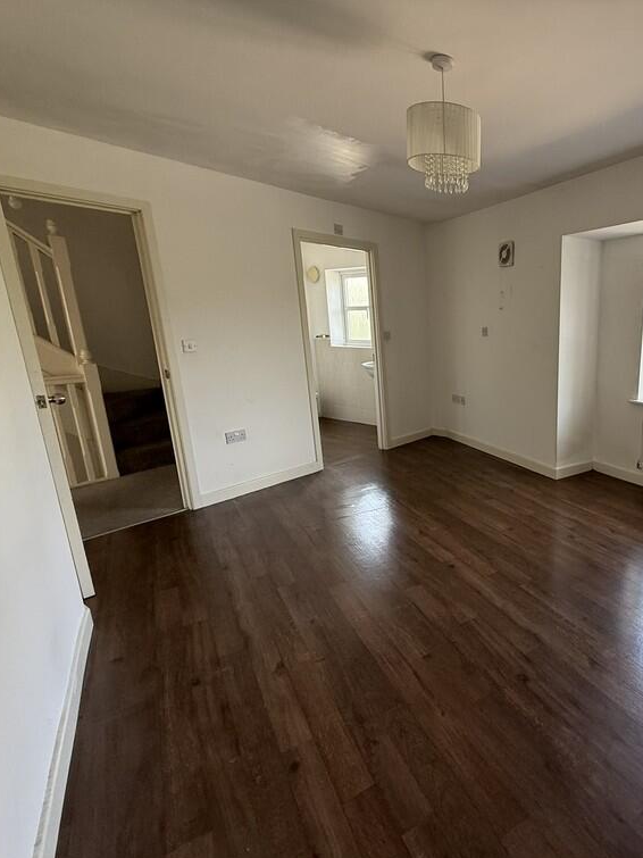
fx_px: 471
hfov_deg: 62.7
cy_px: 435
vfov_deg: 84.7
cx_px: 516
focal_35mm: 19
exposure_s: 1/99
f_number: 2.2
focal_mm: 2.22
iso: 125
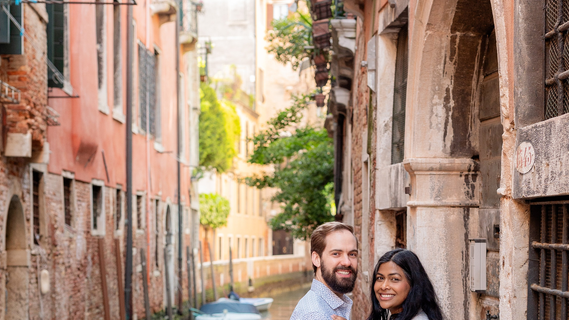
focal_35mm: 79
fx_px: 1192
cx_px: 285
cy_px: 357
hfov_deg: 26.9
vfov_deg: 14.9
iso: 800
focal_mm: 50
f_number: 4
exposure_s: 1/400
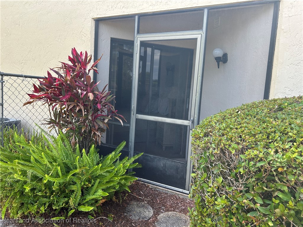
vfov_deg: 53.1
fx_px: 228
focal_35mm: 26
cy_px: 114
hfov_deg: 67.3
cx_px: 152
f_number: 1.5
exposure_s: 1/473
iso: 50
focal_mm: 5.7
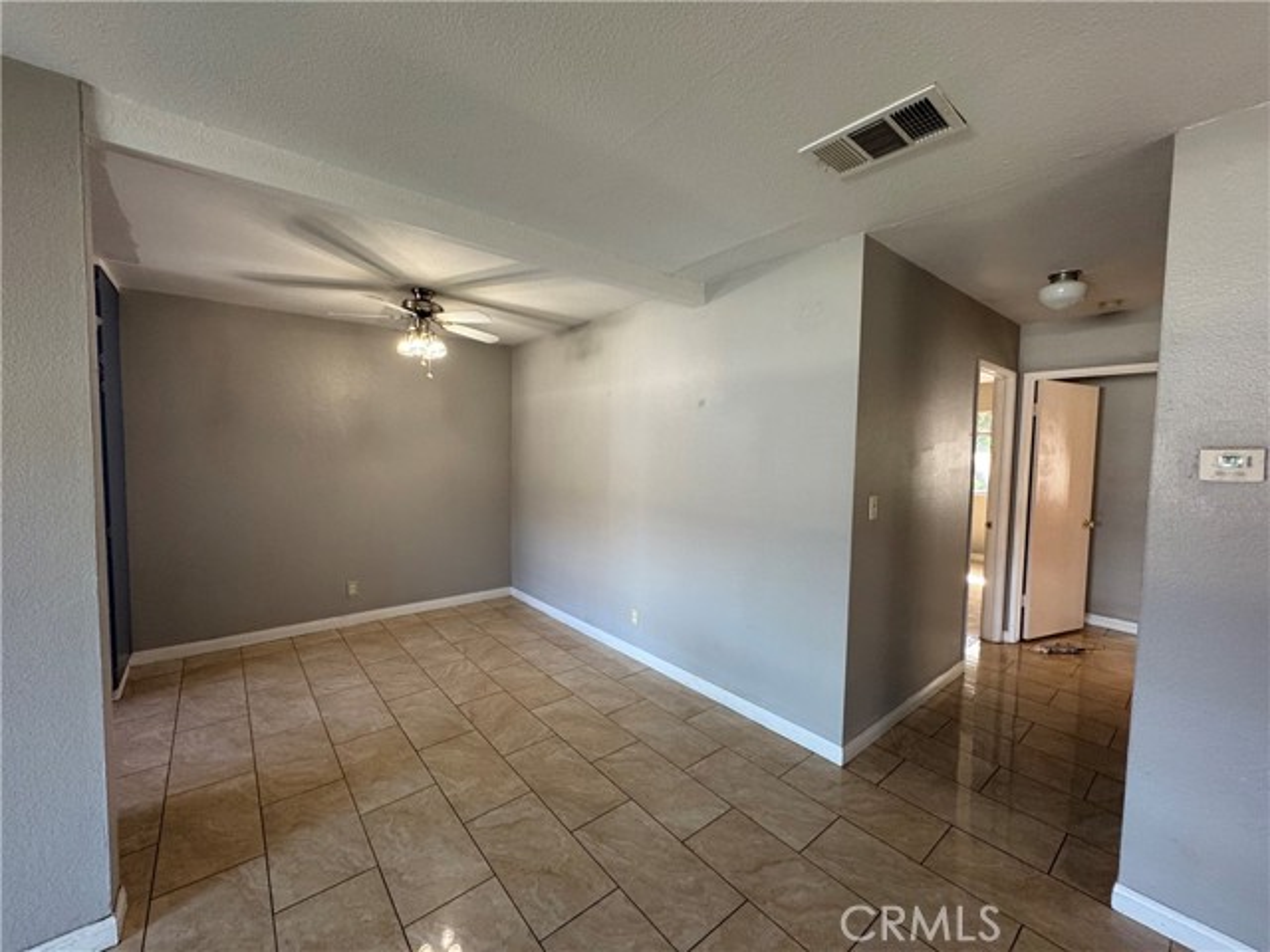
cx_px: 635
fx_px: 514
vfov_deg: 85.7
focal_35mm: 14
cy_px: 476
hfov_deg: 102.1
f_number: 2.2
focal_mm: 2.22
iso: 200
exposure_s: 1/60
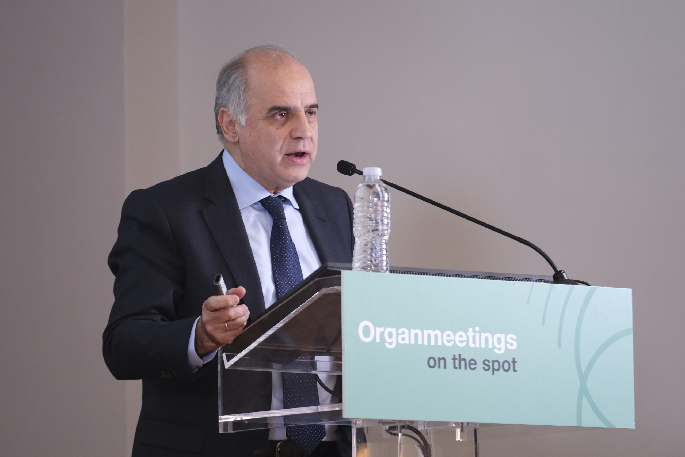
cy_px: 228
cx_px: 342
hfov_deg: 9.8
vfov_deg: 6.5
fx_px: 3996
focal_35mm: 210
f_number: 2.8
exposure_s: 1/105
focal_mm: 140
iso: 2000
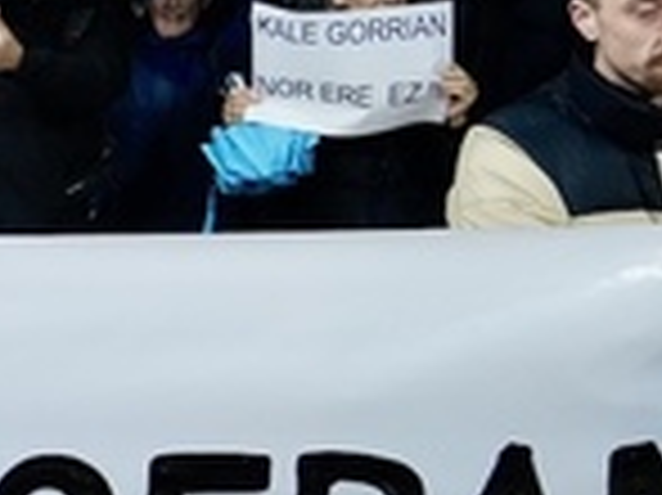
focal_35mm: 114
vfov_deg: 12.9
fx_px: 2178
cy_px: 126
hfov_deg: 14.1
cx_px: -725
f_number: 4
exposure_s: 1/80
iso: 3200
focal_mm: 24
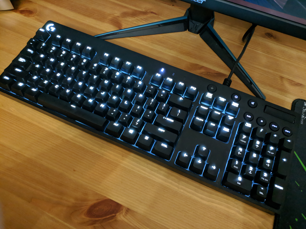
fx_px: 274
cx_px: 153
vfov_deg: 45.4
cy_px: 114
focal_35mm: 31
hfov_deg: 58.4
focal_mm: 4.5
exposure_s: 1/30
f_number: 2
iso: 1372
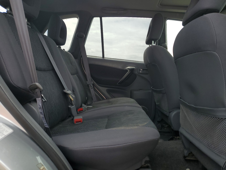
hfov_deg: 67.3
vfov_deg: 53.1
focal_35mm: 26
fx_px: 170
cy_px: 85
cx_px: 113
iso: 50
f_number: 1.5
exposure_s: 1/1111
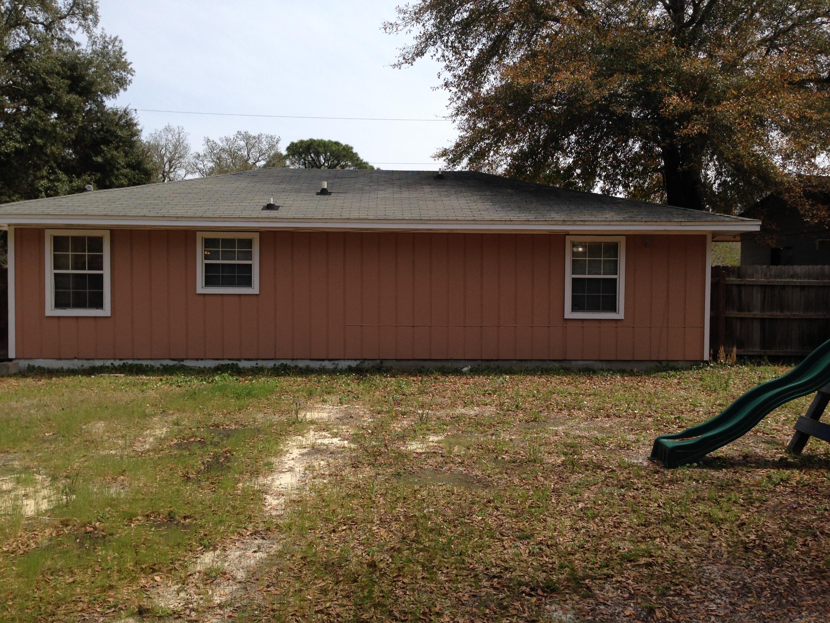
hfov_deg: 55.4
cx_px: 415
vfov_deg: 42.9
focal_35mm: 33
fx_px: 791
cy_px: 312
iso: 50
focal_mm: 4.12
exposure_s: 1/1550
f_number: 2.4
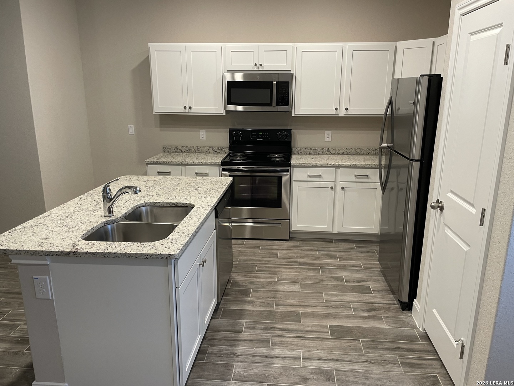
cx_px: 257
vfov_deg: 53.1
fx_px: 386
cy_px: 193
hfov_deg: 67.3
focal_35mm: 26
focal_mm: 4.2
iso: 100
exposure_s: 1/60
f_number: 1.6
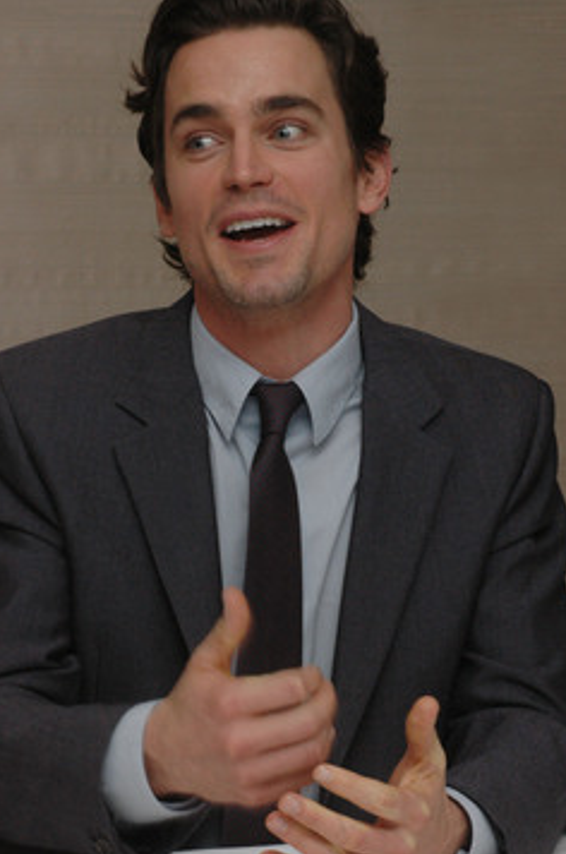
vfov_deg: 15.2
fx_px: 3196
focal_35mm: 135
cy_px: 456
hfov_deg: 10.1
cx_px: 261
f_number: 14
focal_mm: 80
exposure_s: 1/160
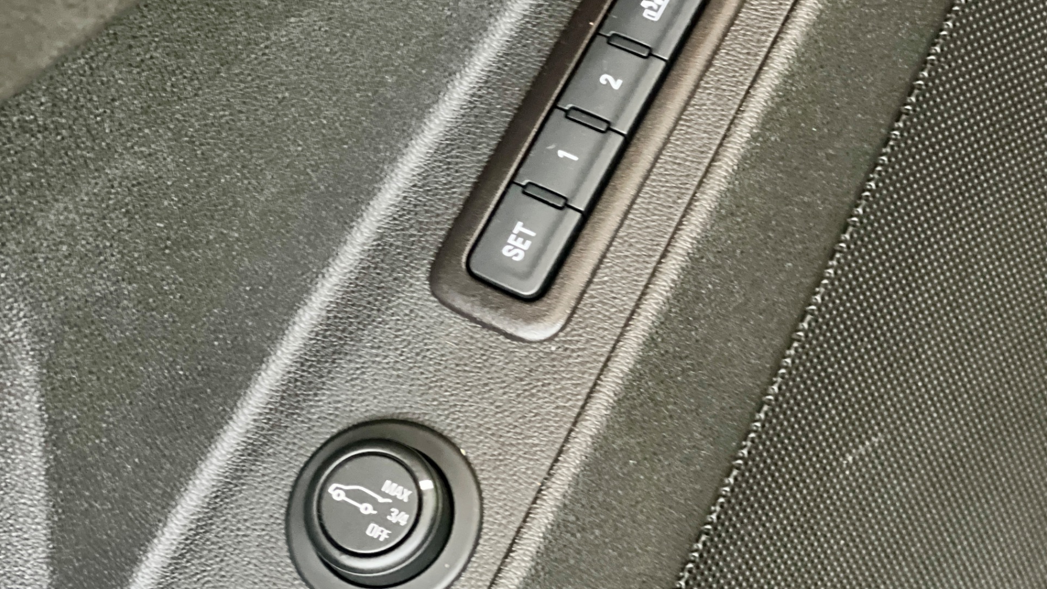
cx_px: 523
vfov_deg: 14.4
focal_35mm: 84
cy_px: 284
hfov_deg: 25.3
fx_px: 2332
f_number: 2.8
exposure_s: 1/15
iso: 800
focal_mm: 9
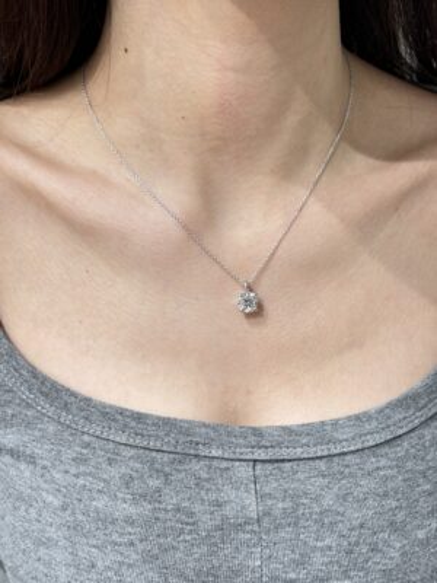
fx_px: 875
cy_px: 292
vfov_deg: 36.8
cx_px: 218
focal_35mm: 52
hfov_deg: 28.0
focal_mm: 5.96
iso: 32
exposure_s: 1/50
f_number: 1.6
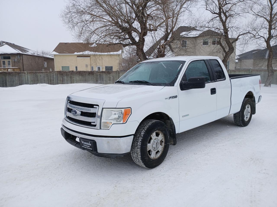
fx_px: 208
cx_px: 138
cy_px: 104
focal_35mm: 26
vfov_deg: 53.1
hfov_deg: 67.3
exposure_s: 1/128
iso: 20
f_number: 1.8
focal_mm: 3.98
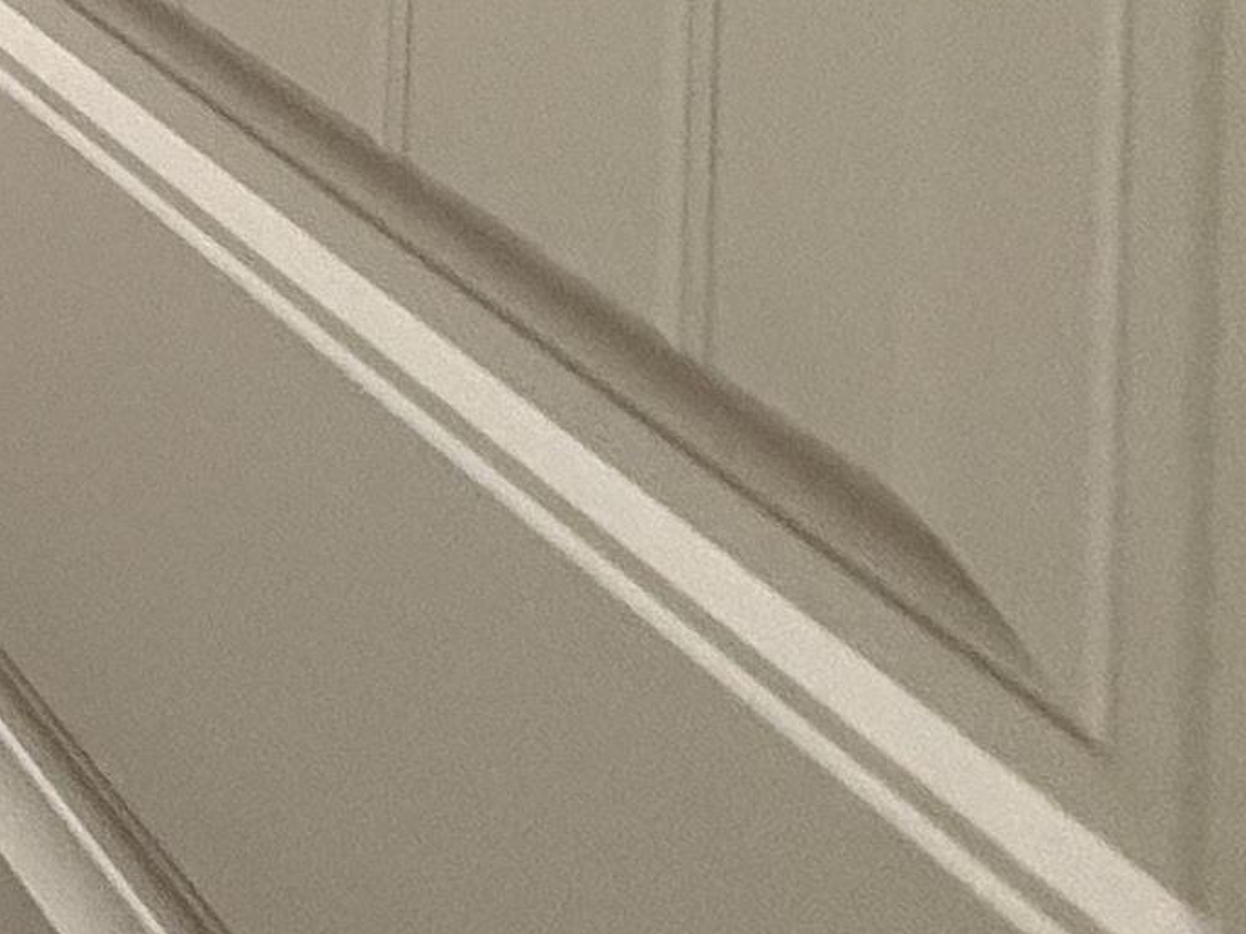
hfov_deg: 16.6
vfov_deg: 16.6
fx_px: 2267
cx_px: -1551
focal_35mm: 63
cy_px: -1007
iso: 400
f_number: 2.2
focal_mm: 2.22
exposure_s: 1/60
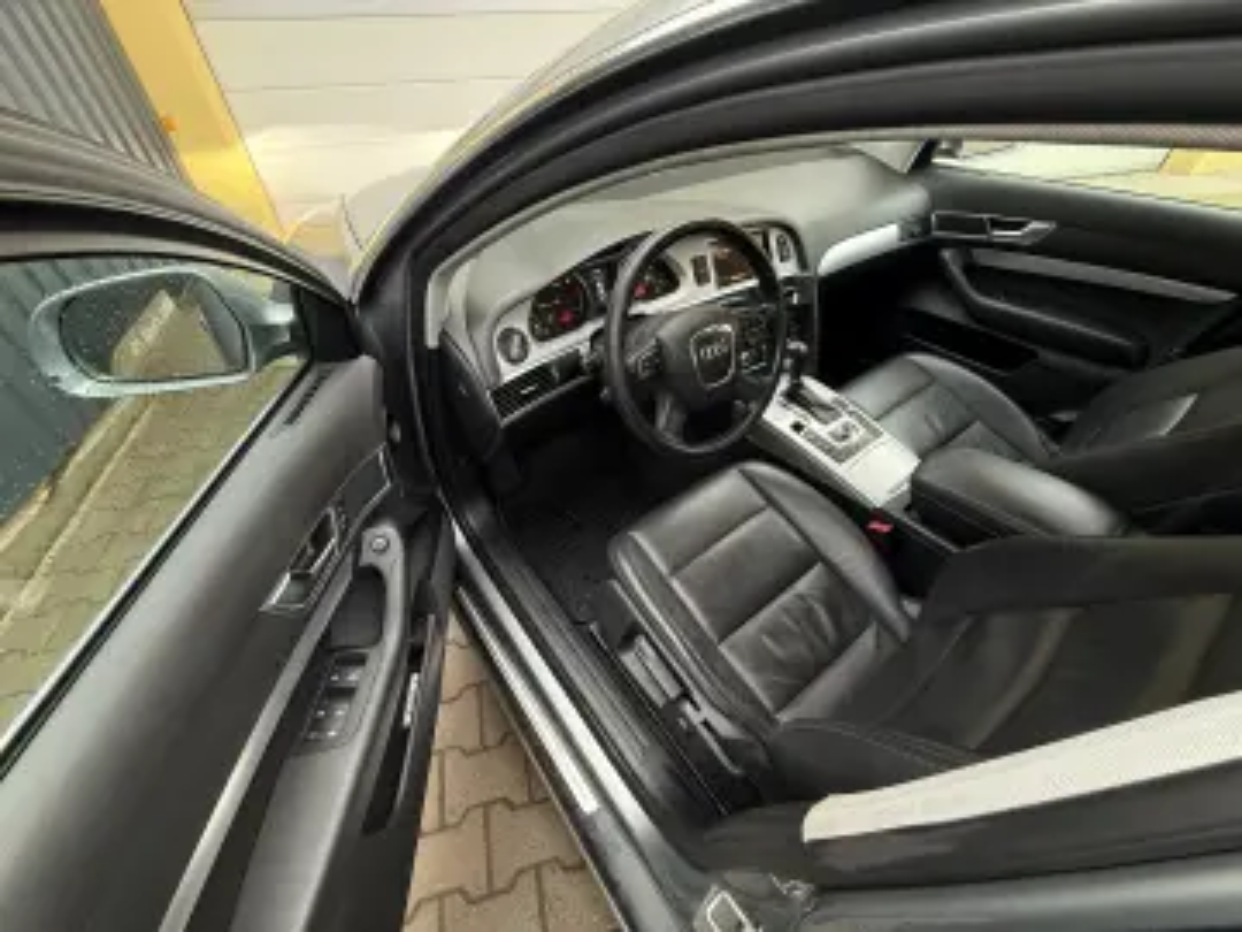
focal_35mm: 14
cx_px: 621
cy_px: 466
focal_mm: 2.22
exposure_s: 1/76
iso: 320
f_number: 2.2
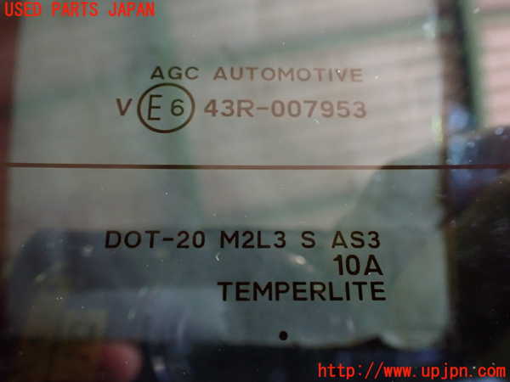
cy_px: 191
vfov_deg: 46.8
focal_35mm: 30
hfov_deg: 60.0
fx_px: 442
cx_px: 255
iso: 800
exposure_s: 1/50
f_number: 2.3
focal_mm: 5.4
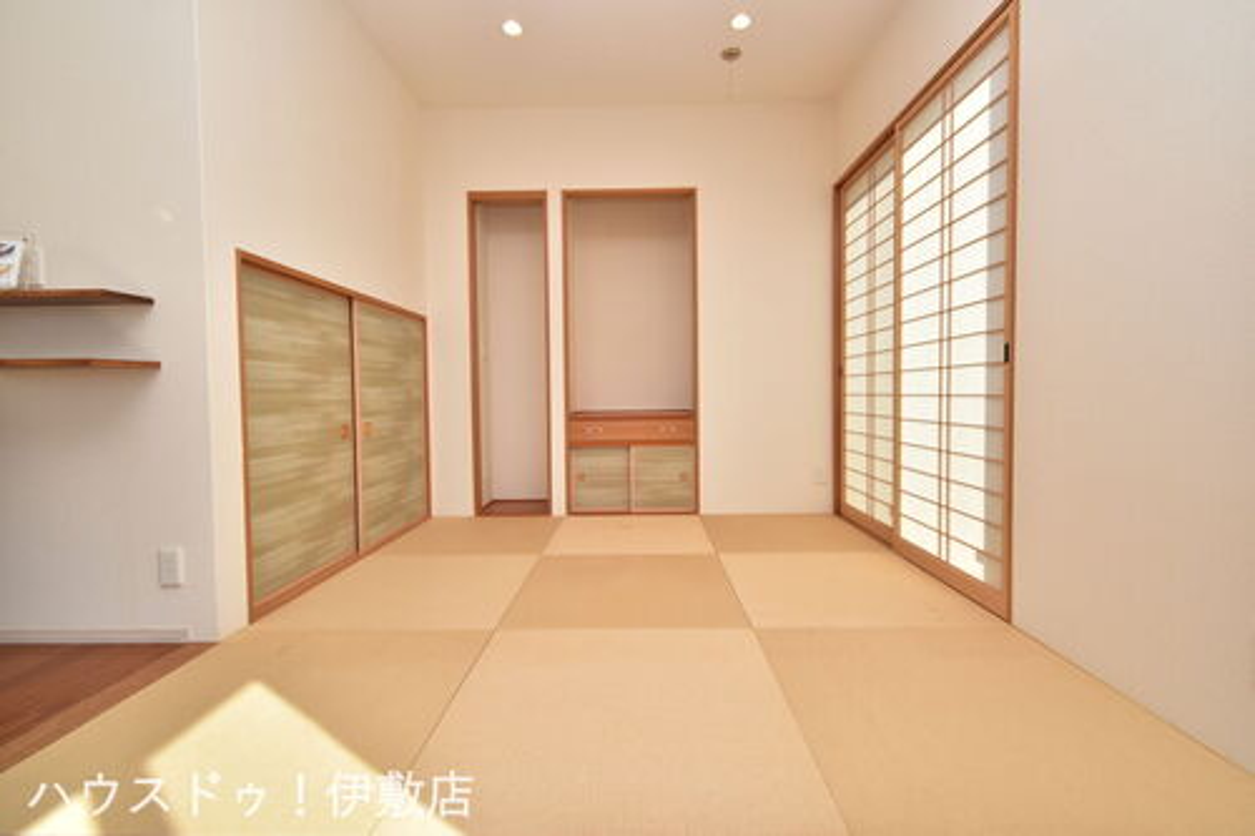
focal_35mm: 15
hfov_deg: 100.4
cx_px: 628
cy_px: 418
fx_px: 523
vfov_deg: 77.3
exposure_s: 1/200
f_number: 4.5
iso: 100
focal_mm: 10
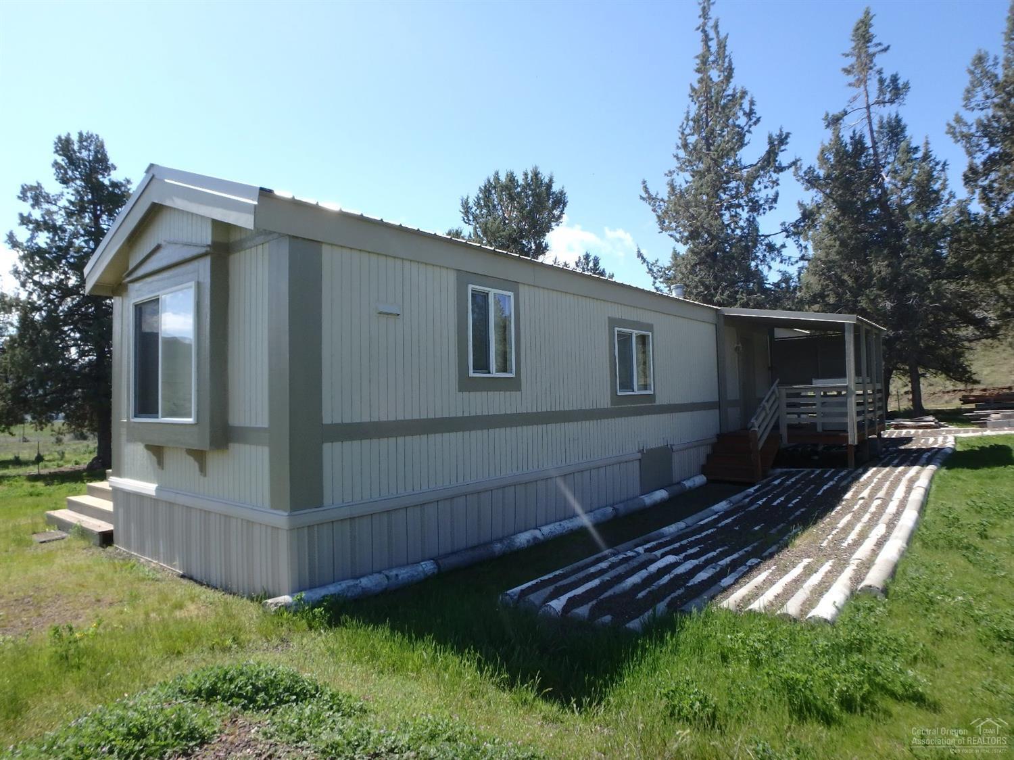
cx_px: 507
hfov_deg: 79.0
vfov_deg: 63.4
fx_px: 615
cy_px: 380
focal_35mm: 21
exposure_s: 1/640
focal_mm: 3.7
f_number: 3.5
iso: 125
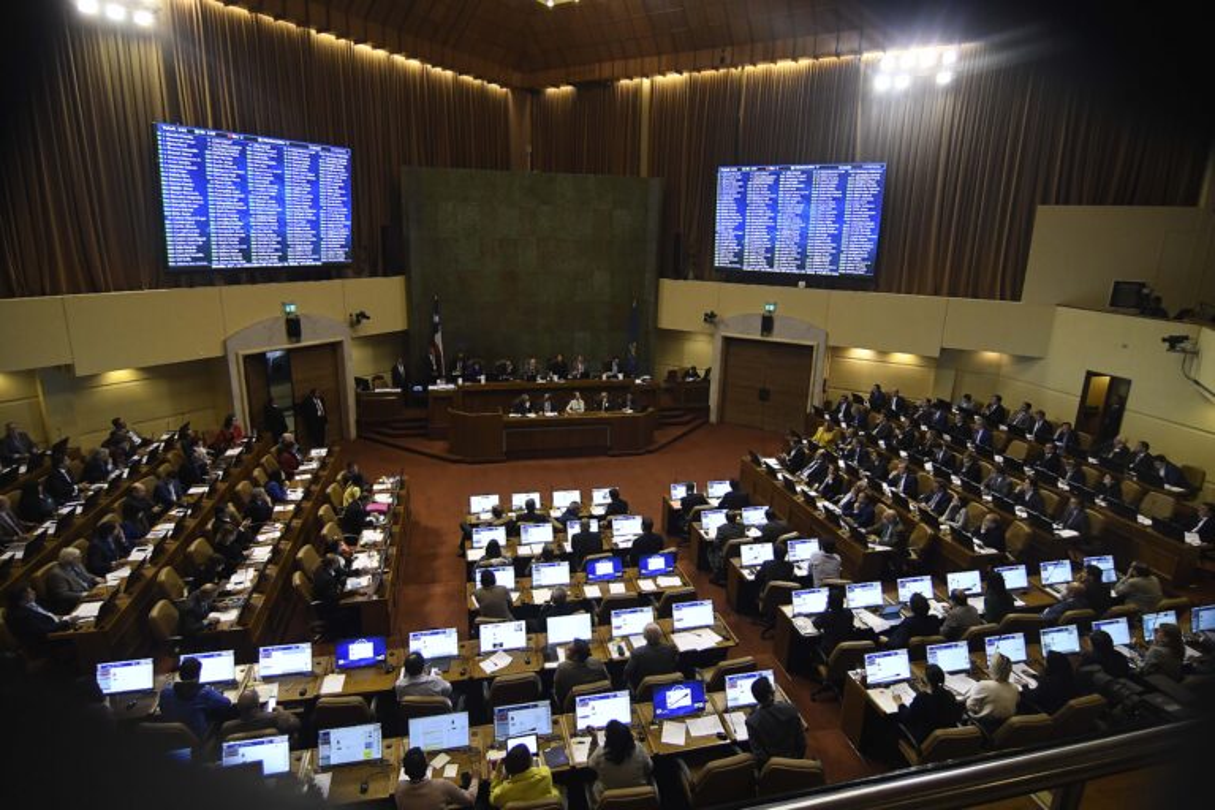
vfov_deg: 67.4
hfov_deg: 90.0
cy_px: 405
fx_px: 607
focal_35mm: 18
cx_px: 608
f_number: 4
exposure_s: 1/160
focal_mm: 12
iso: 2000
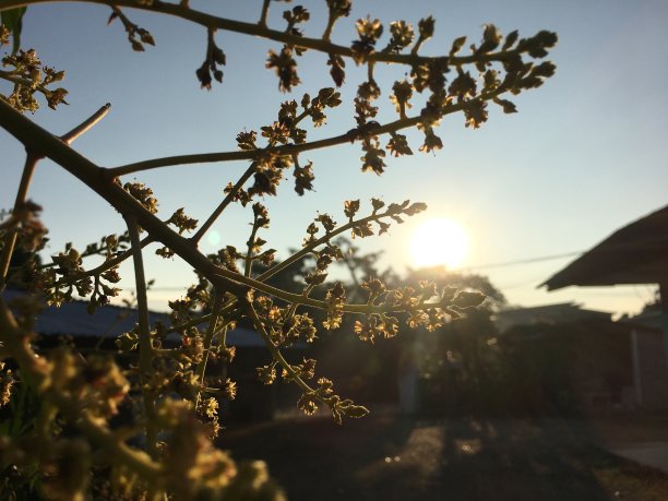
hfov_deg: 61.7
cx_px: 334
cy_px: 250
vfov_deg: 48.2
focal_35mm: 29
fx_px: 560
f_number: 2.2
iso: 25
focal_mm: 4.15
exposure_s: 1/4525
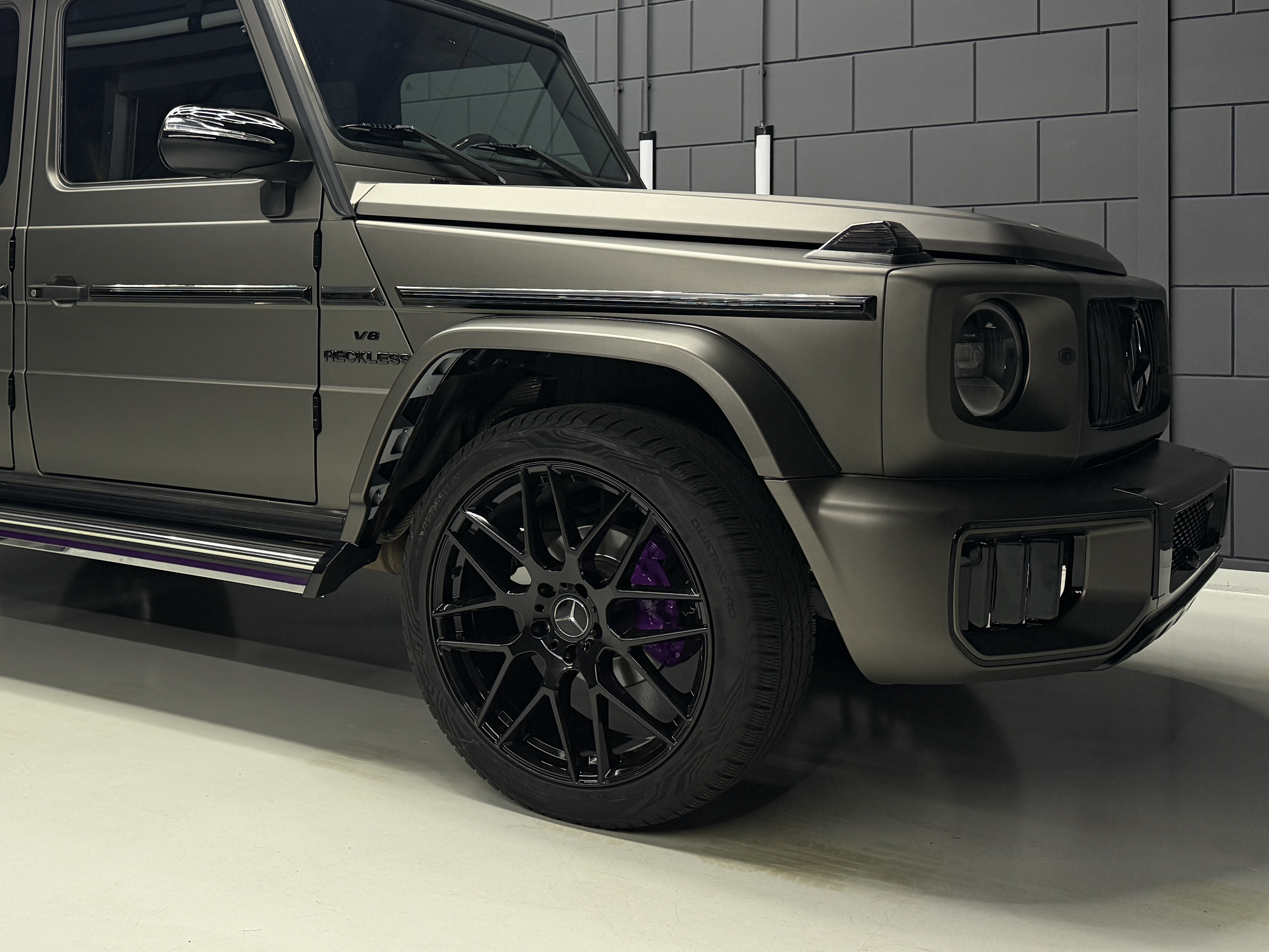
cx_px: 392
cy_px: 300
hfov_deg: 46.9
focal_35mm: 39
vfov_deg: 36.4
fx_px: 1430
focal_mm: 6.76
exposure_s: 1/50
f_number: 1.78
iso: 200
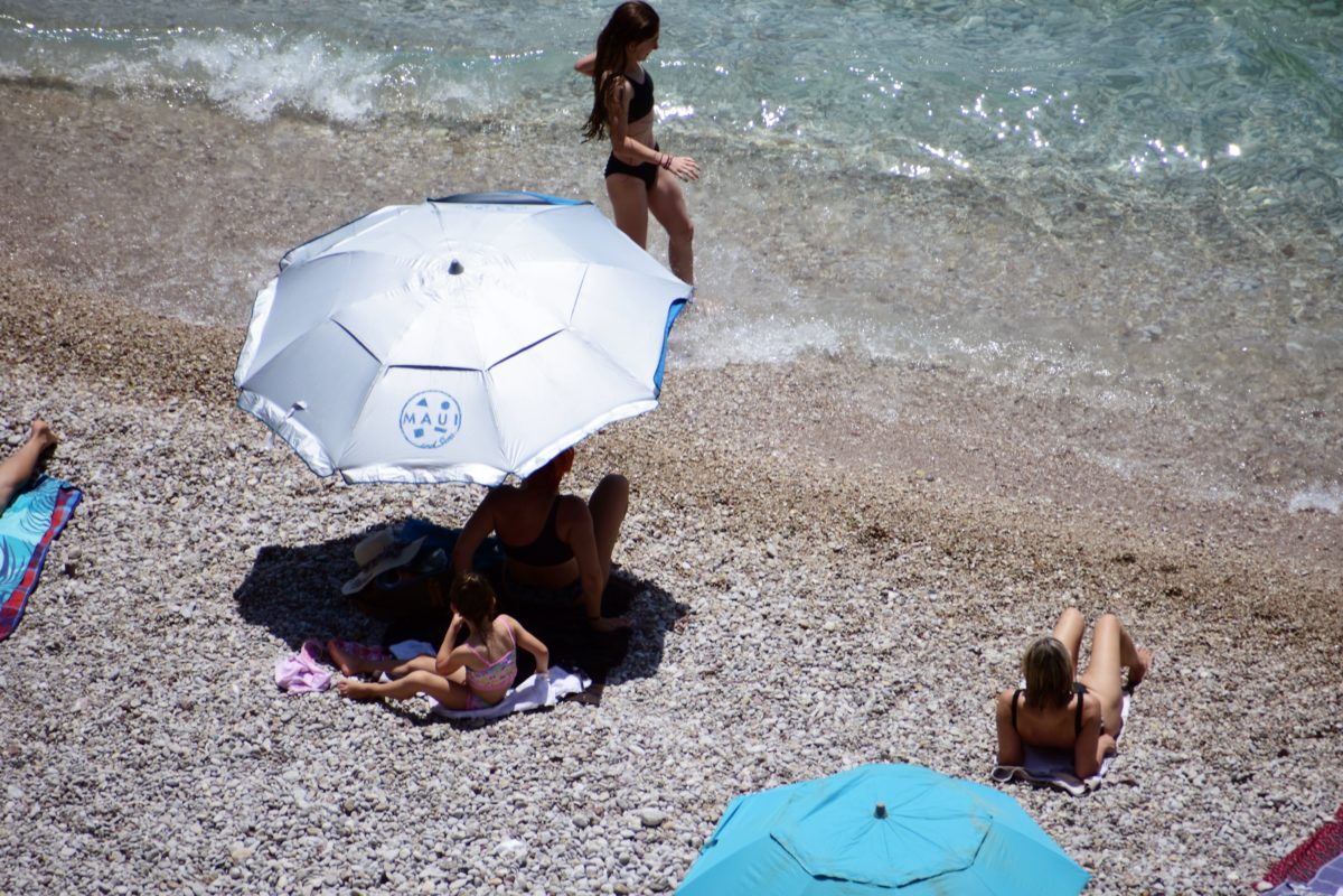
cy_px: 448
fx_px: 16786
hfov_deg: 4.6
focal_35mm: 450
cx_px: 672
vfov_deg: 3.1
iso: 100
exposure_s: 1/640
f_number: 6.3
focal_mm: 300
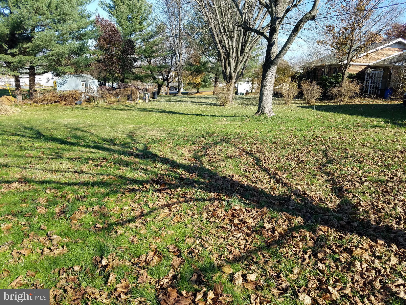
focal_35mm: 26
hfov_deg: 67.3
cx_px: 203
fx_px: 305
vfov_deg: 53.1
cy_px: 152
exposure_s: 1/1004
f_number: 1.7
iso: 50
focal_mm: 4.2
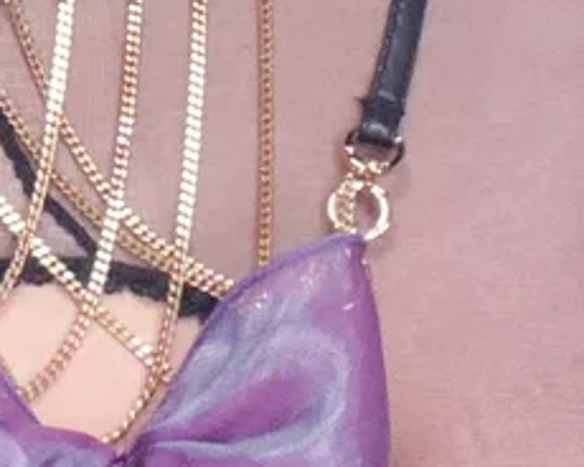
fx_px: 2005
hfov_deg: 15.9
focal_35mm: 116
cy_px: -421
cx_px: -117
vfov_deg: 12.0
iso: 320
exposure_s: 1/30
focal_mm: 2.71
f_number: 1.9
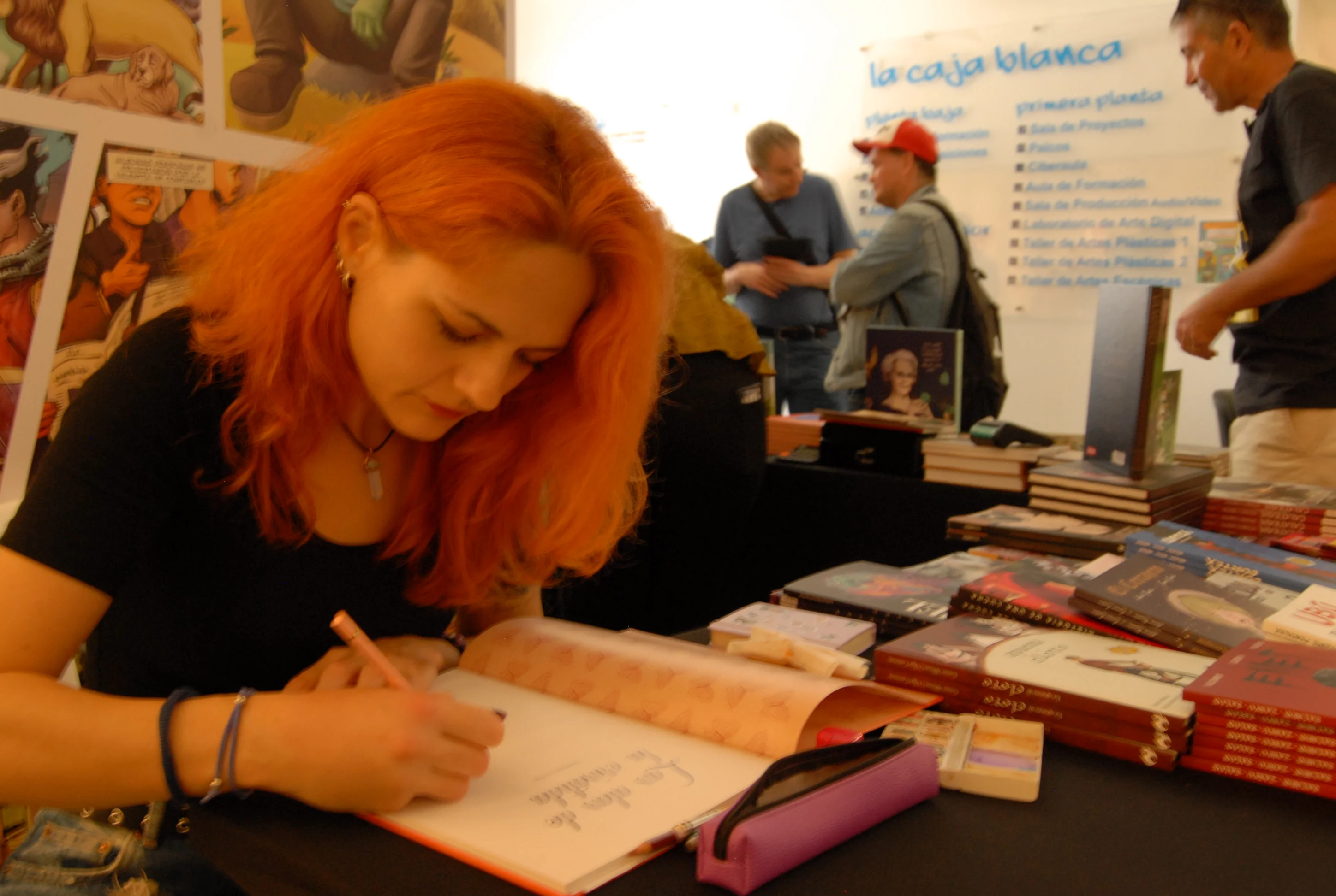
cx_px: 668
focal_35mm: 33
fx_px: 1227
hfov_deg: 57.1
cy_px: 448
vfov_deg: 40.1
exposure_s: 1/8
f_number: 6.3
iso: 400
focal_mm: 22
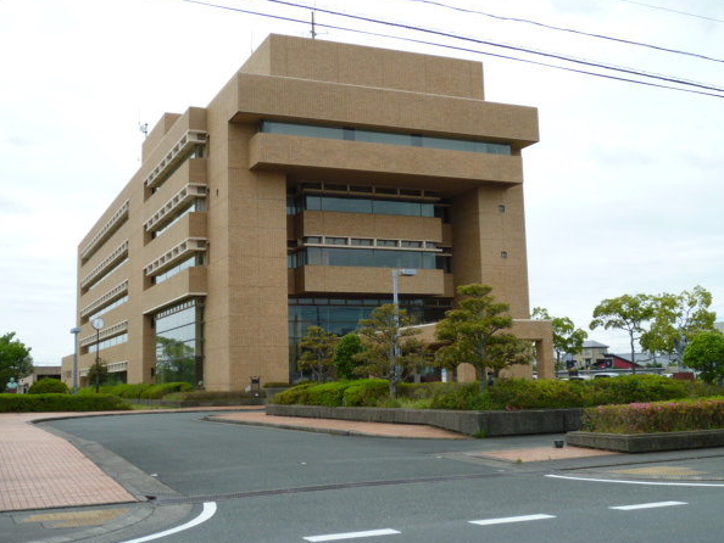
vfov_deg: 34.4
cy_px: 257
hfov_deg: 44.7
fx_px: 879
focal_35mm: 42
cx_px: 336
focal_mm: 7
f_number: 4.5
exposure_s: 1/500
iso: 80
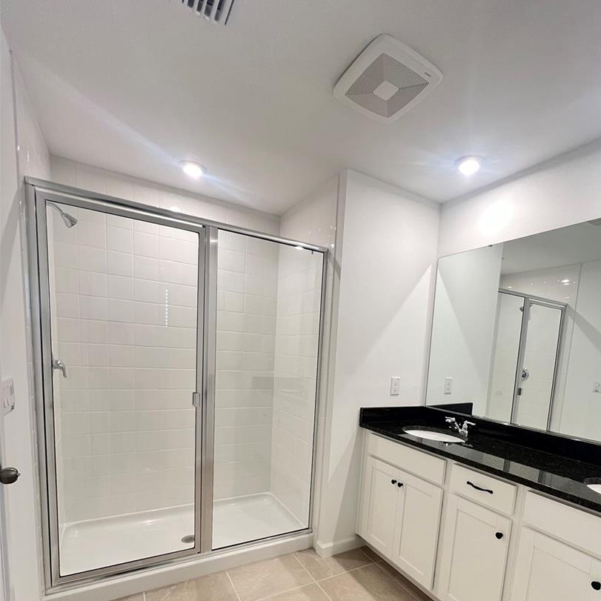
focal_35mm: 17
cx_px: 333
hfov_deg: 83.7
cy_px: 399
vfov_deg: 81.2
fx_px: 334
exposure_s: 1/60
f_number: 1.8
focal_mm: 1.57
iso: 200
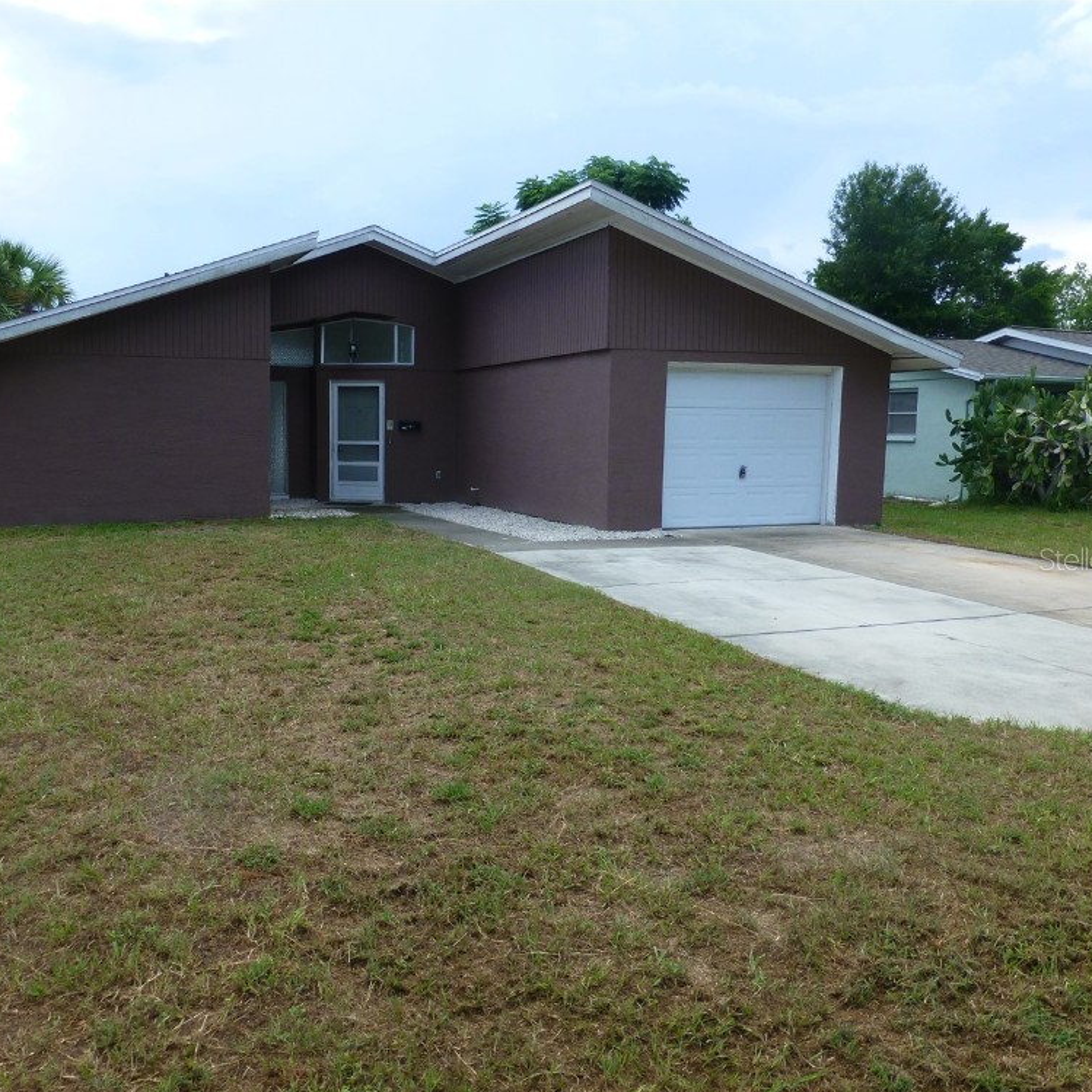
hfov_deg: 55.2
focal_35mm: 29
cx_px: 430
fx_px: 1035
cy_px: 558
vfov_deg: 55.6
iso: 100
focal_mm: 4.3
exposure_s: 1/400
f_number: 4
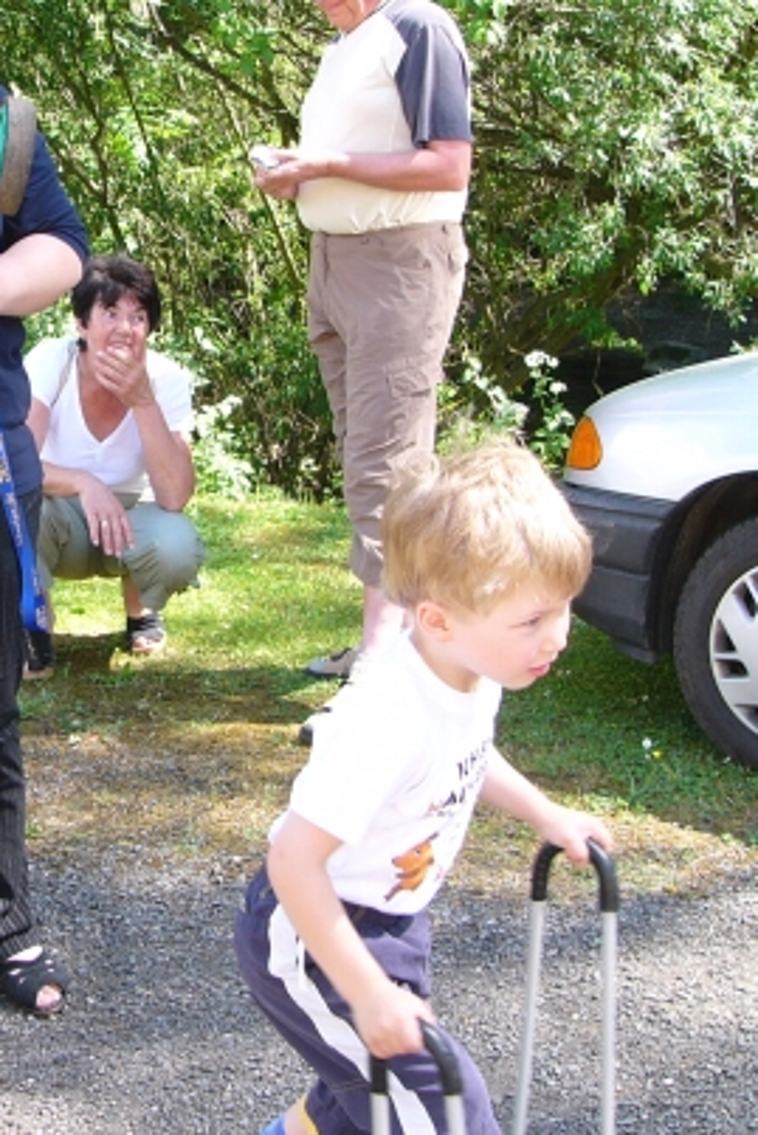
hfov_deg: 20.2
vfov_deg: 30.8
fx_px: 2051
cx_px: -25
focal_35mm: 65
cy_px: 407
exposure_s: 1/100
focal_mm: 6
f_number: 2.8
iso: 50
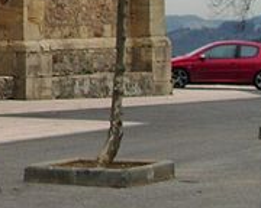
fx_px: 1499
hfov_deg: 9.6
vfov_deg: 7.7
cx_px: -158
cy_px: -183
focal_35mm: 194
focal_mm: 5.8
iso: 50
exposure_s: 1/160
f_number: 4.3
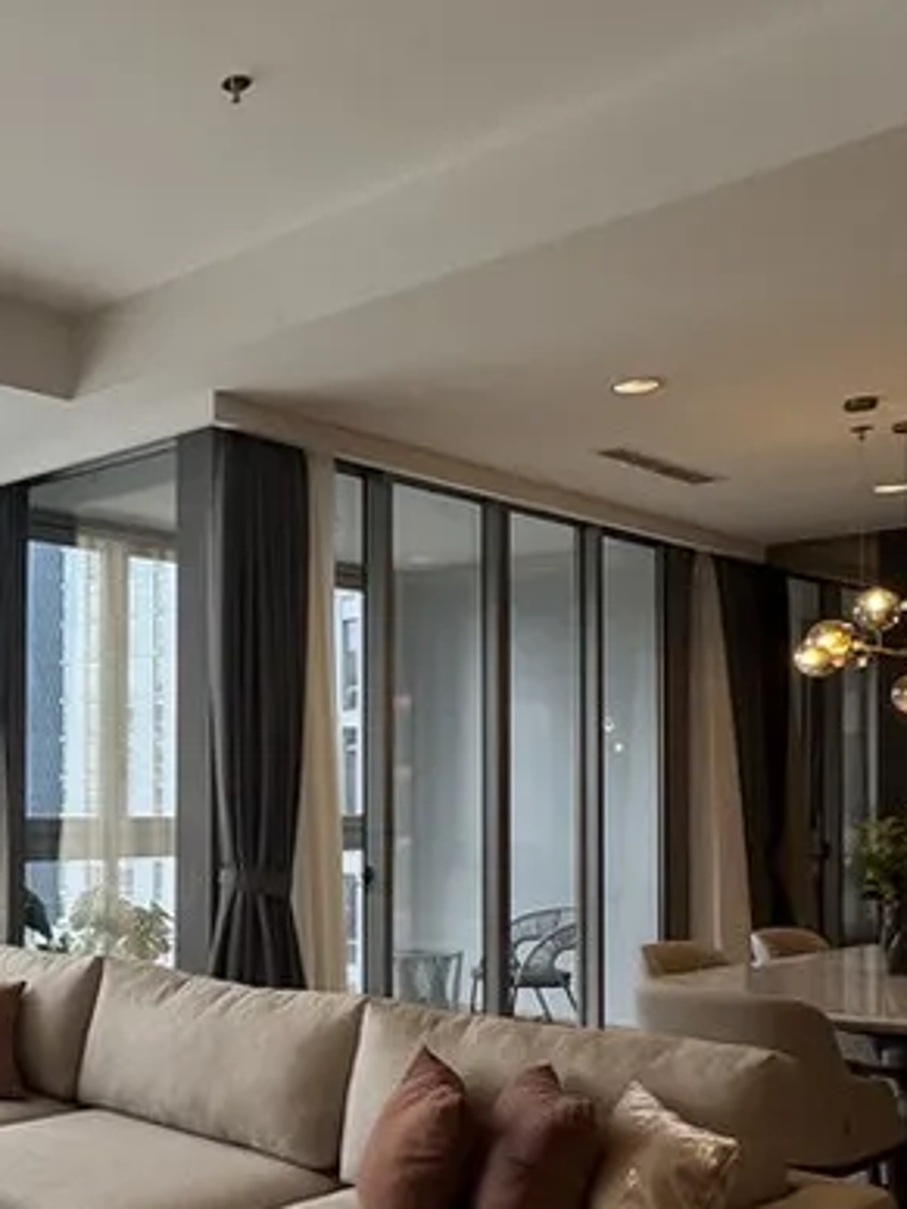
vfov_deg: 47.4
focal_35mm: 39
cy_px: 760
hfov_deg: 33.1
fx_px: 1362
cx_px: -41
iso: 40
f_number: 2.2
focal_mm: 2.22
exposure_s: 1/133
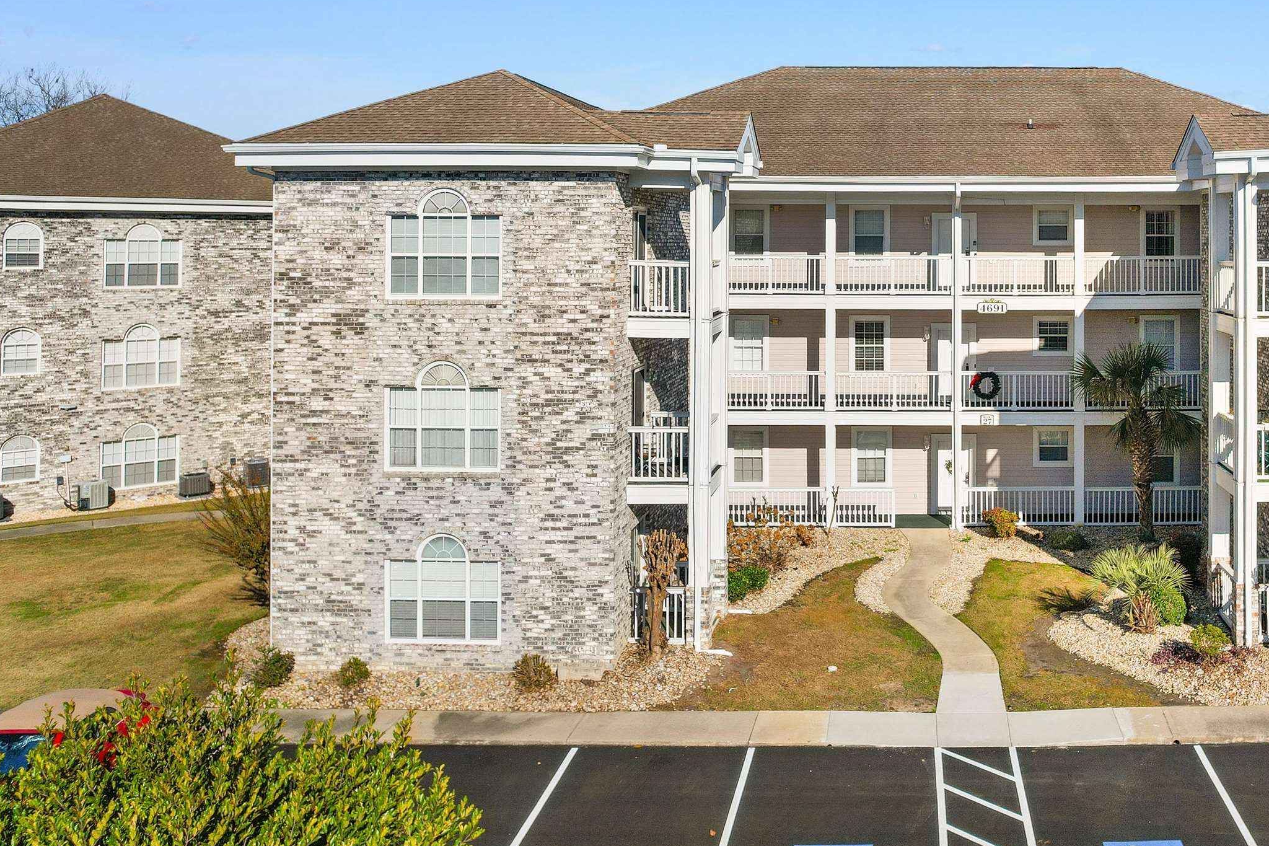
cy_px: 229
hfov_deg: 55.1
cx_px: 918
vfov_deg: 39.1
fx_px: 1163
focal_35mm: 33
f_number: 2.8
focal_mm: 8.38
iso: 150
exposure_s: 1/1000
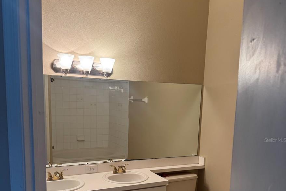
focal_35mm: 34
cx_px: 141
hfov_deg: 55.8
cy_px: 140
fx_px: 270
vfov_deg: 38.0
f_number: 1.78
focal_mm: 6.76
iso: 250
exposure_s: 1/60
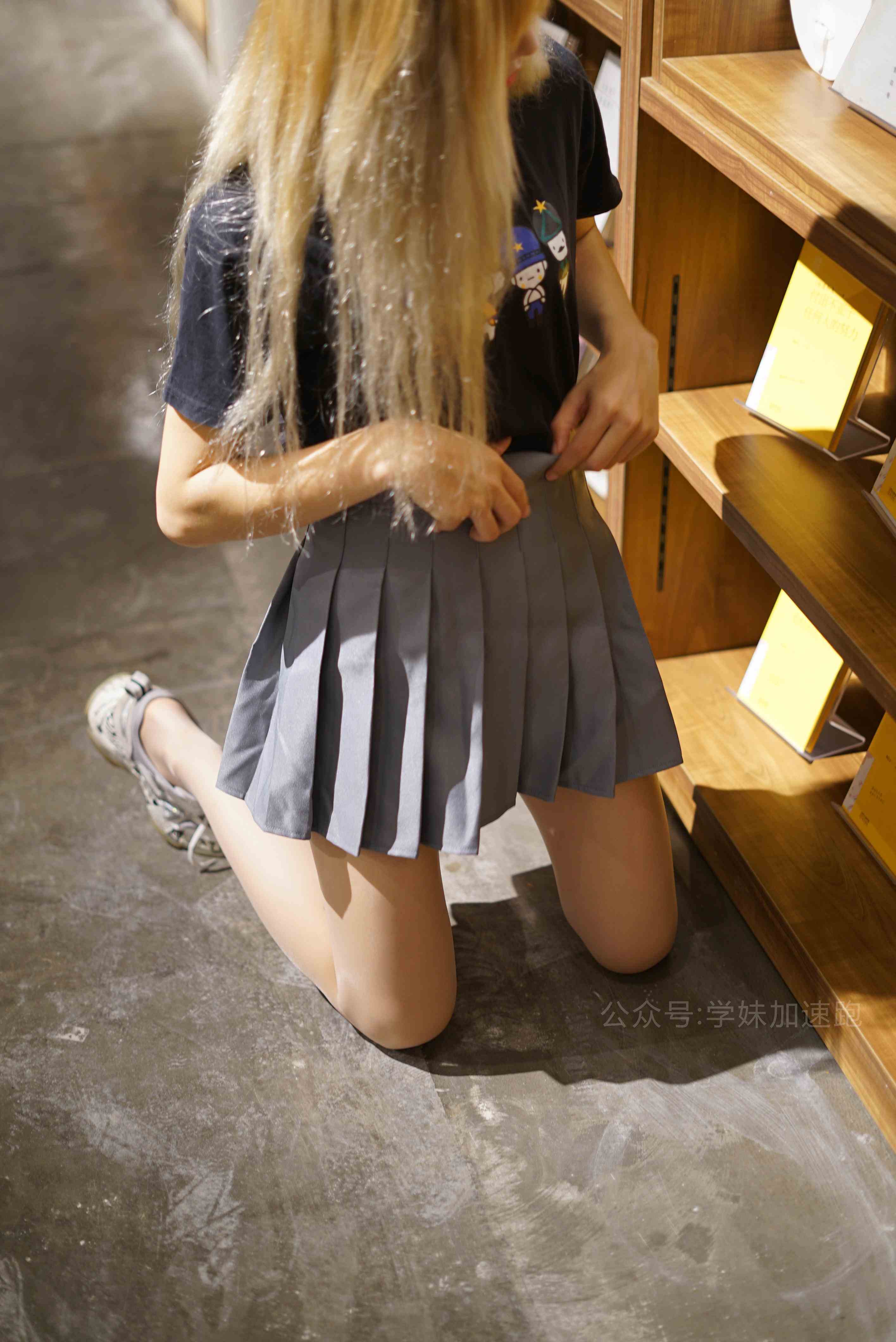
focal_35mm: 50
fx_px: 1864
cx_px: 448
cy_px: 671
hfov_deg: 27.0
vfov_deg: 39.6
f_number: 1.8
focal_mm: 50
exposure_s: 1/40
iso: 200
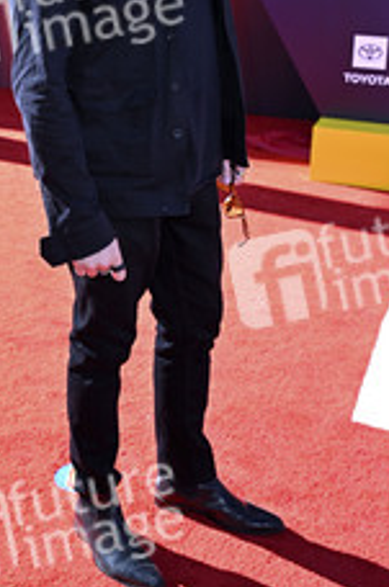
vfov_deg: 33.8
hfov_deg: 23.2
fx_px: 944
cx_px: 126
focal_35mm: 58
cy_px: 139
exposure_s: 1/200
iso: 500
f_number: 4.5
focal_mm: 33
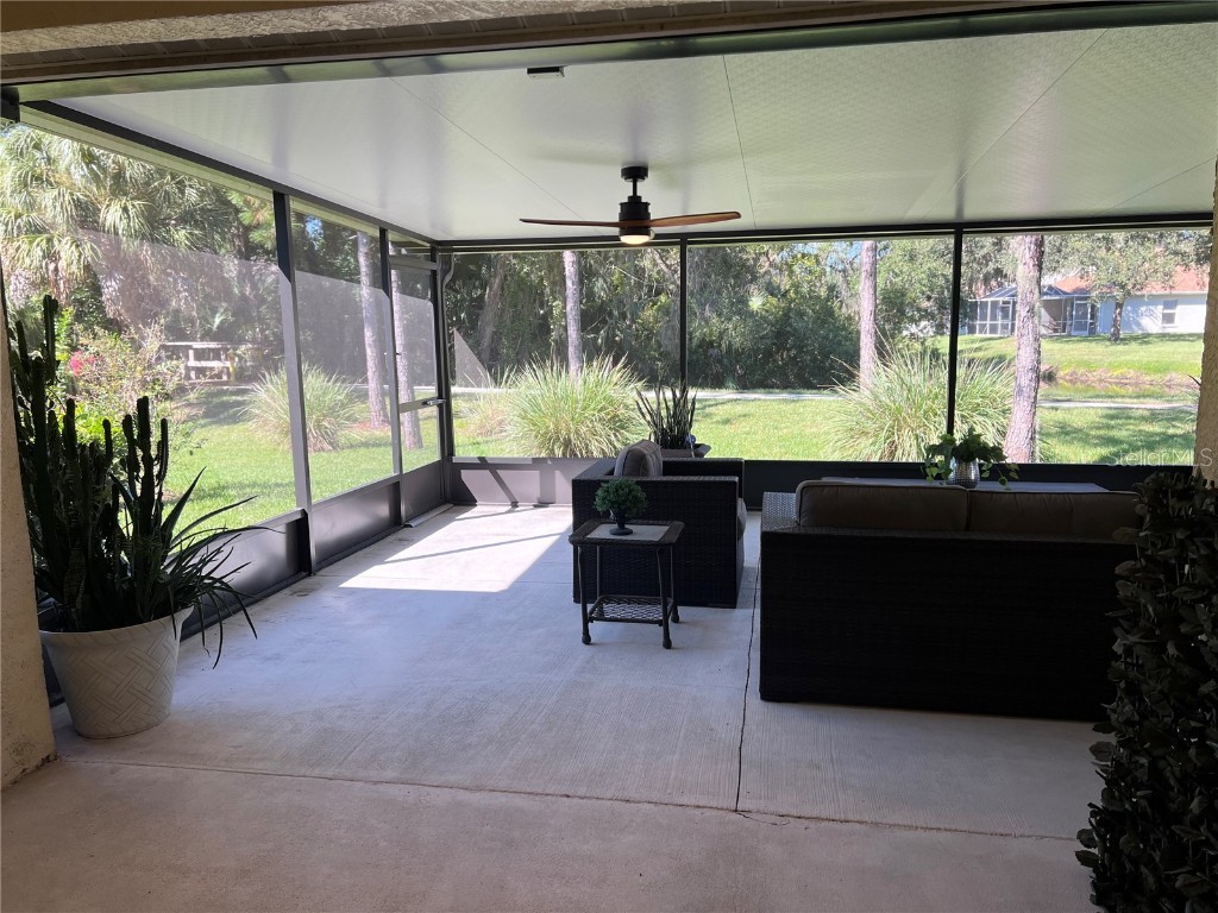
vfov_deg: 53.1
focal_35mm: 26
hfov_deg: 67.3
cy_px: 456
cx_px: 609
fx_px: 915
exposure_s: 1/361
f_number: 1.5
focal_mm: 5.7
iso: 50
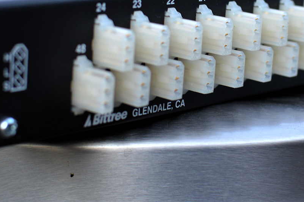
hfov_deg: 17.3
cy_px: 17
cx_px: 199
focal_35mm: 118
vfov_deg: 11.5
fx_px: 997
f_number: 4
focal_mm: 35
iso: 400
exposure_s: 1/60
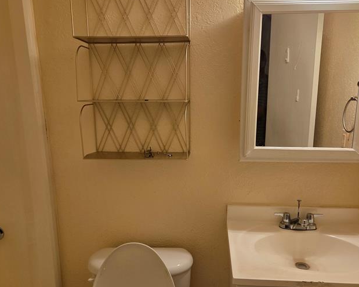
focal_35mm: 29
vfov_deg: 49.9
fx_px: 308
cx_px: 191
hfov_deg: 60.4
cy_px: 156
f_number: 1.8
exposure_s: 1/120
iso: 250
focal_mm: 5.4
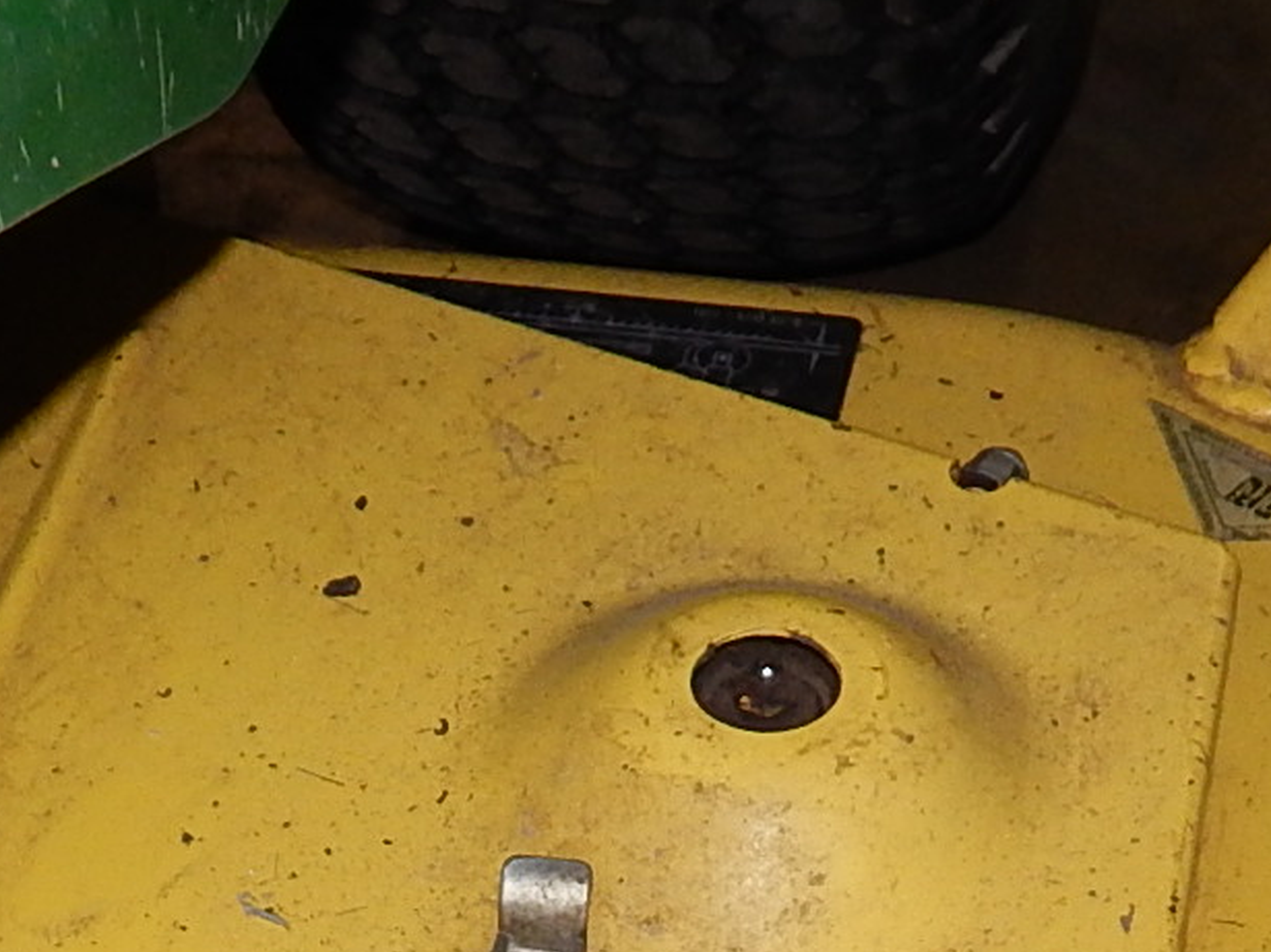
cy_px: 1386
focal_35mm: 85
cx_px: 269
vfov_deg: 16.0
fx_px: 3120
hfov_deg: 22.7
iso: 200
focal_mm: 4
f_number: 3
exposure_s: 1/30
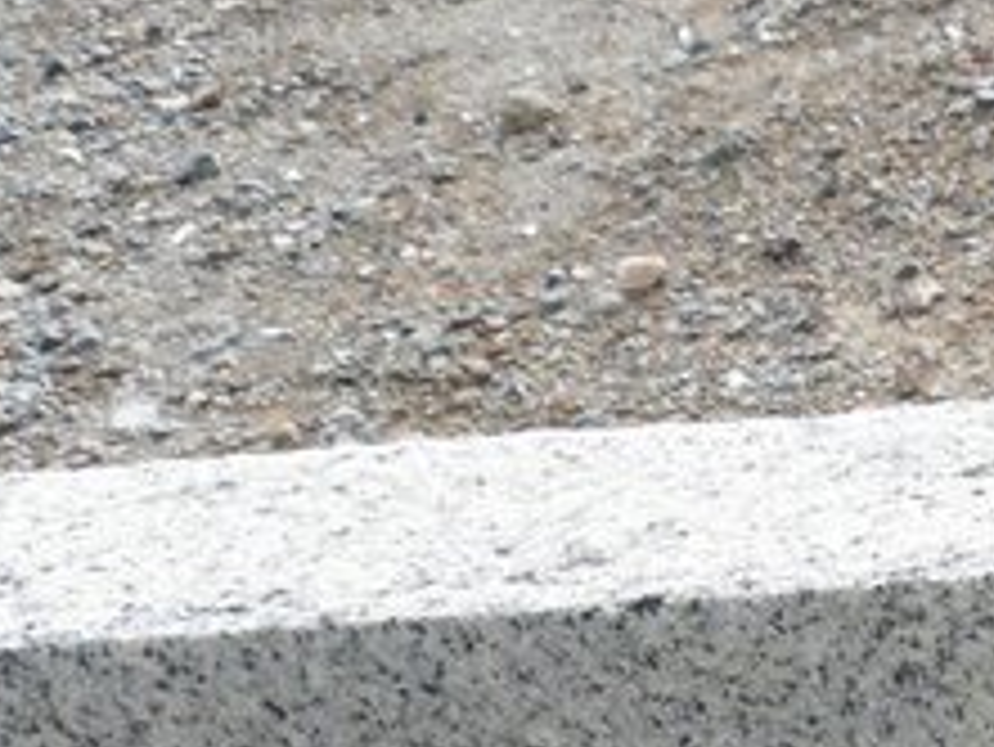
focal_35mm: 94
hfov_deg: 17.4
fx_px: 2701
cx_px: 1727
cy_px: 1116
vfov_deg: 14.7
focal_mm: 4.6
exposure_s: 1/320
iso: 200
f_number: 5.6
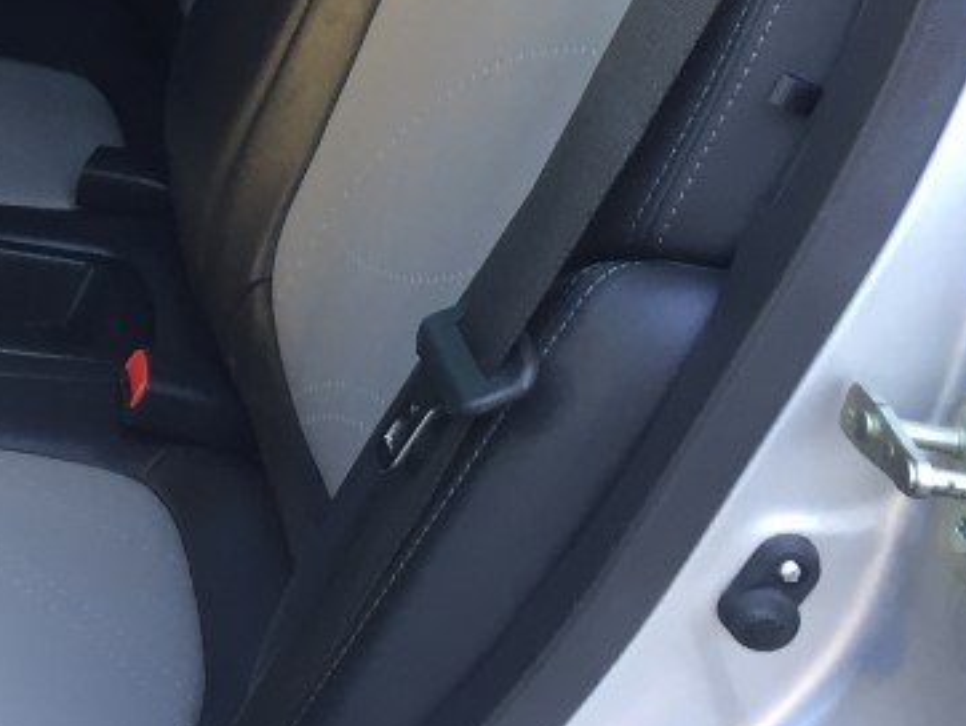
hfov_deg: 22.6
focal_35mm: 82
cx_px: -61
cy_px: -27
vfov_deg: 17.5
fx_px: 2290
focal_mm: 4.15
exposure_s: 1/30
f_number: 2.2
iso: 32
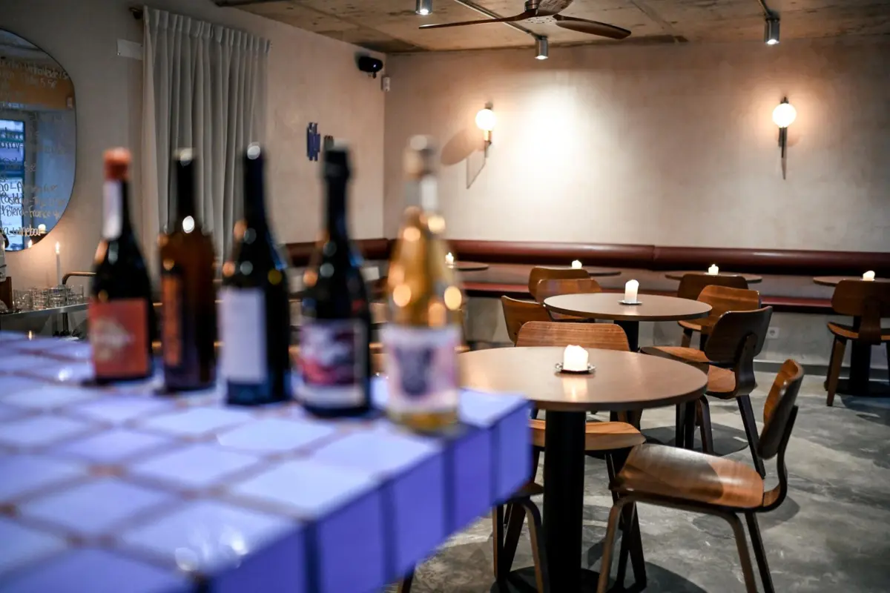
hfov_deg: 54.4
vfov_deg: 37.9
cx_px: 445
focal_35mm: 35
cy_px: 296
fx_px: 865
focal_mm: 35
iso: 2000
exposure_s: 1/250
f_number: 1.4
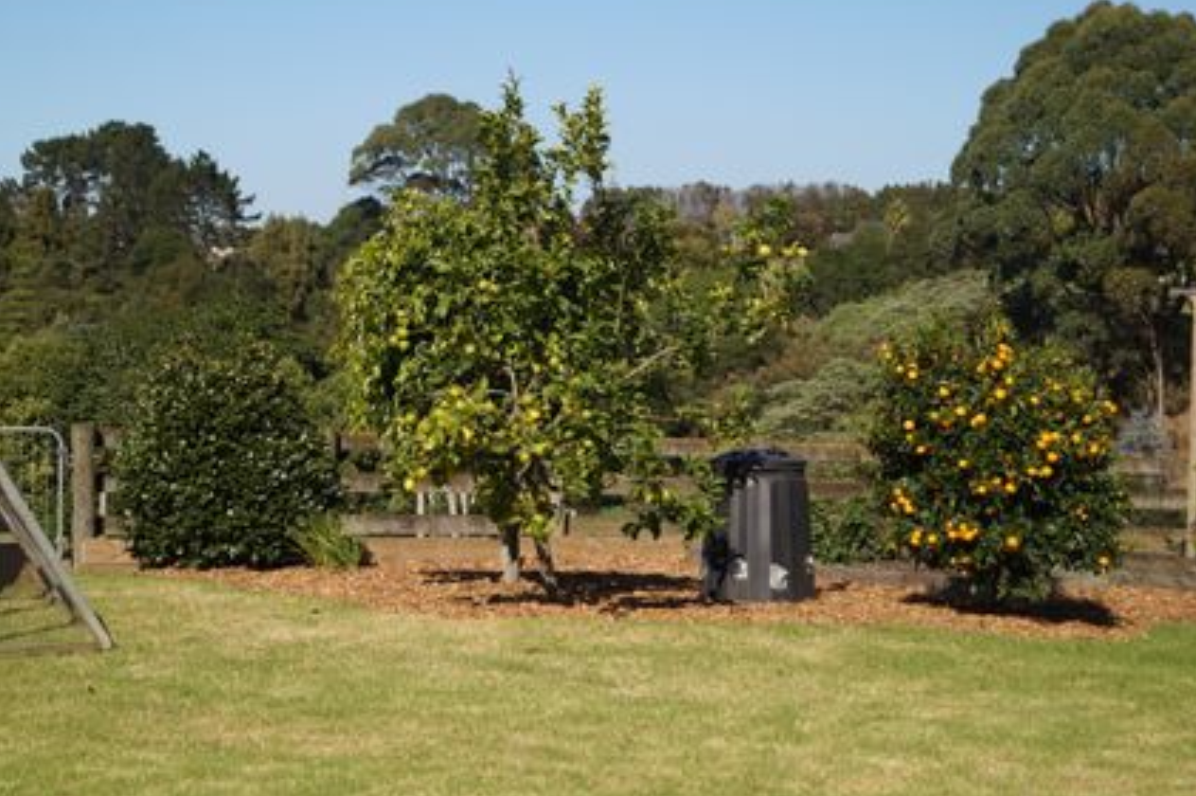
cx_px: 574
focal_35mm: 67
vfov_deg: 20.3
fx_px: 2224
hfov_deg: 30.1
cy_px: 360
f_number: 5.6
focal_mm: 40
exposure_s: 1/1000
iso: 100
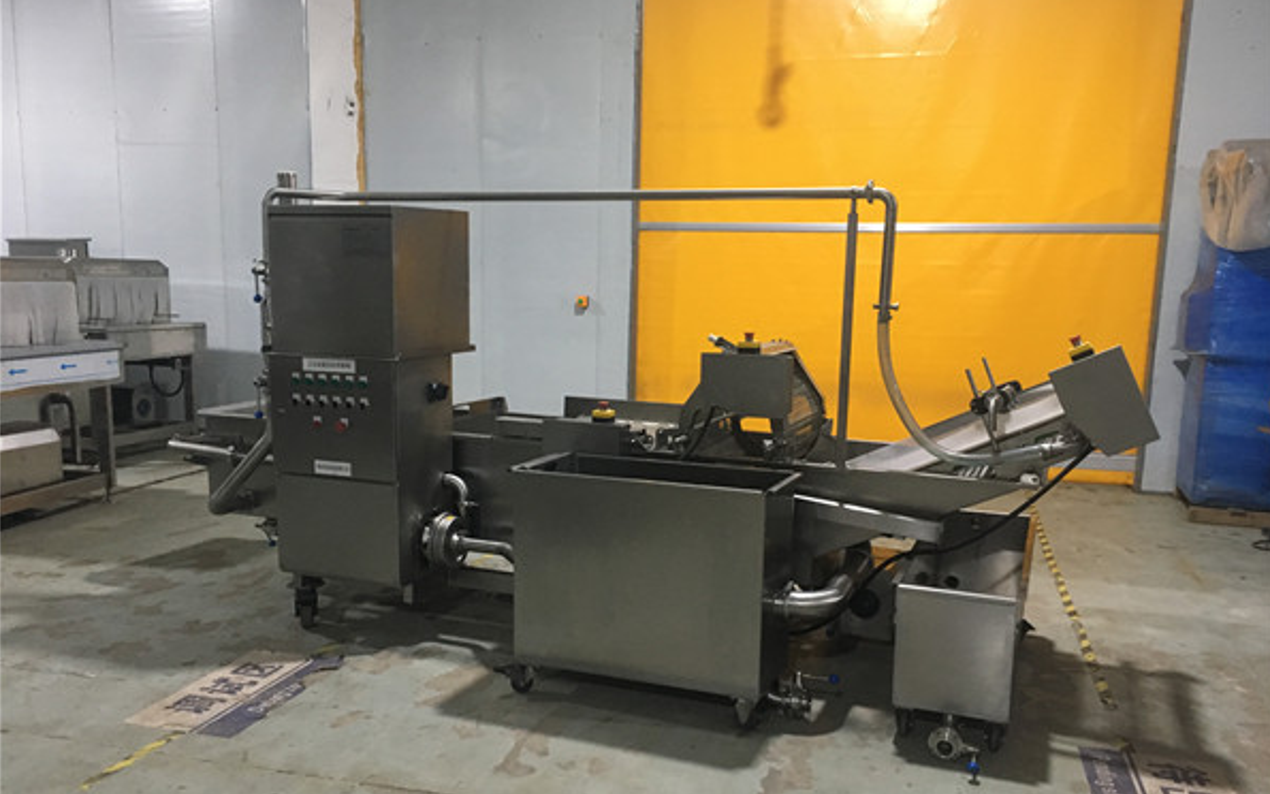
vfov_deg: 40.5
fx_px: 1073
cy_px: 455
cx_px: 638
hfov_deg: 61.2
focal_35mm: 31
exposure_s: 1/20
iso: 200
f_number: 2.2
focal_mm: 4.15
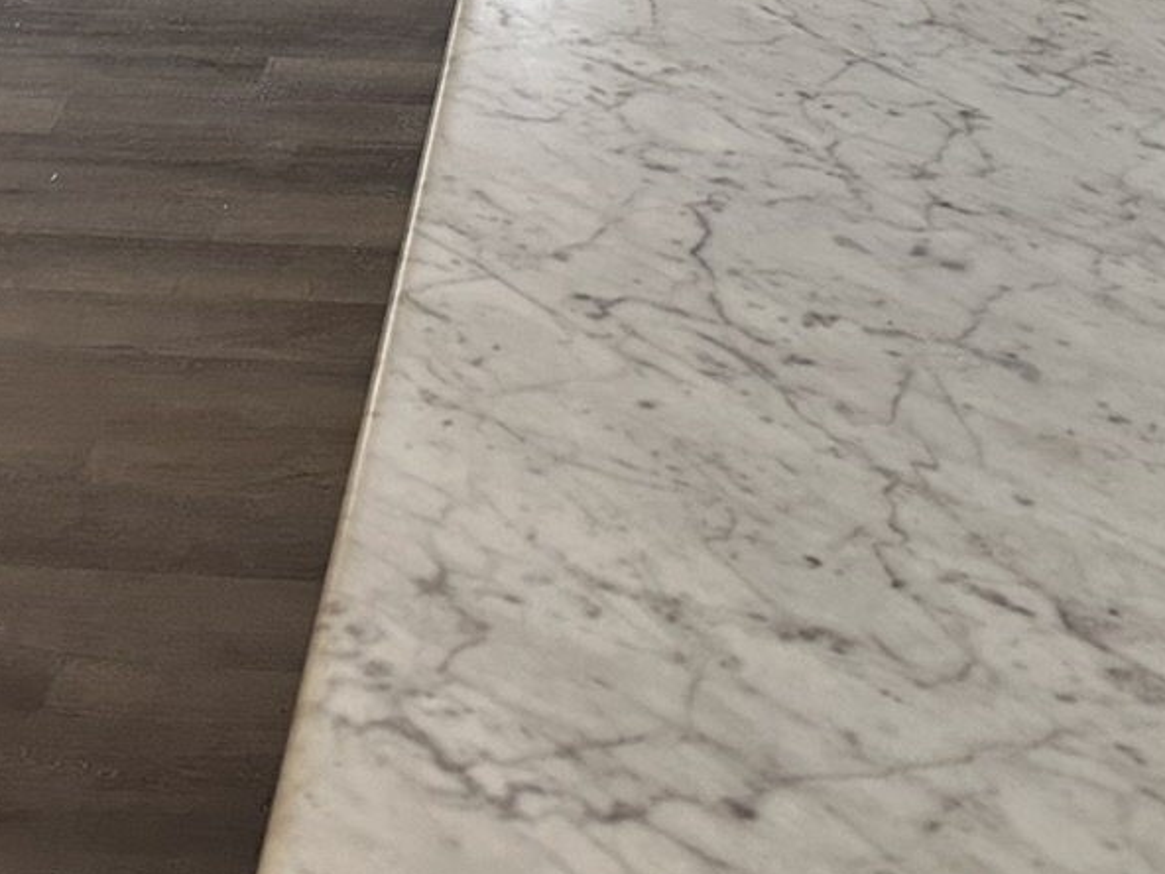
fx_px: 2793
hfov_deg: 23.5
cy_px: -612
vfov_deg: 15.7
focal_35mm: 83
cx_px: 492
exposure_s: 1/120
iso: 160
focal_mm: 6.86
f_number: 1.78
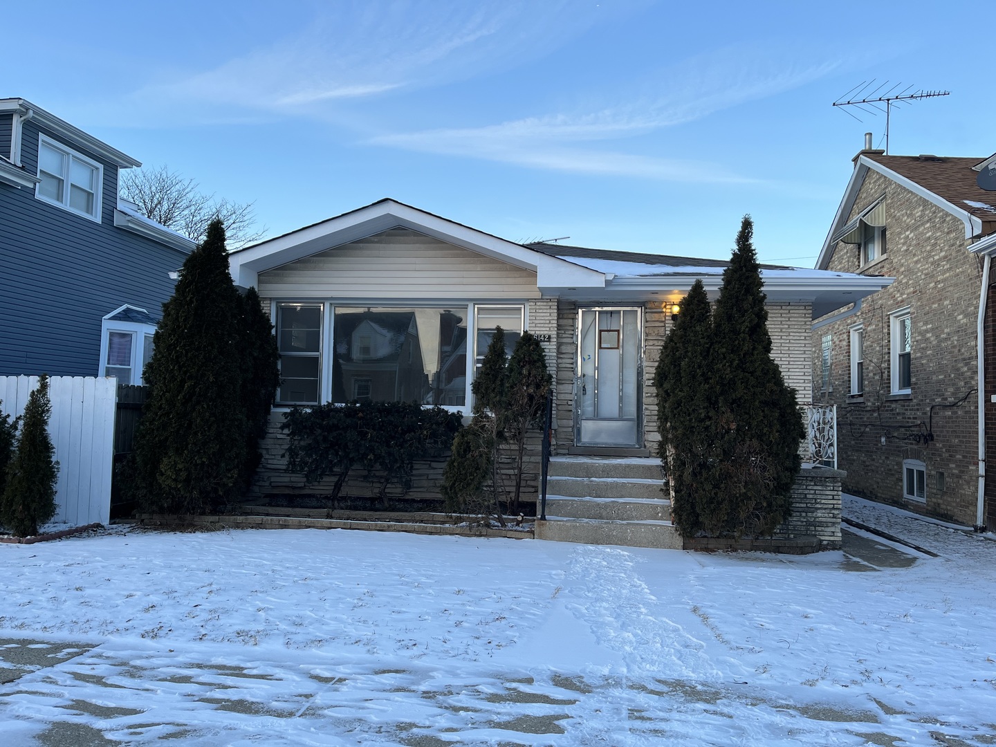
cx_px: 498
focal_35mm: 26
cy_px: 374
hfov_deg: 67.3
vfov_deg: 53.1
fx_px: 748
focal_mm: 5.1
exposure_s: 1/288
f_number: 1.6
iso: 40
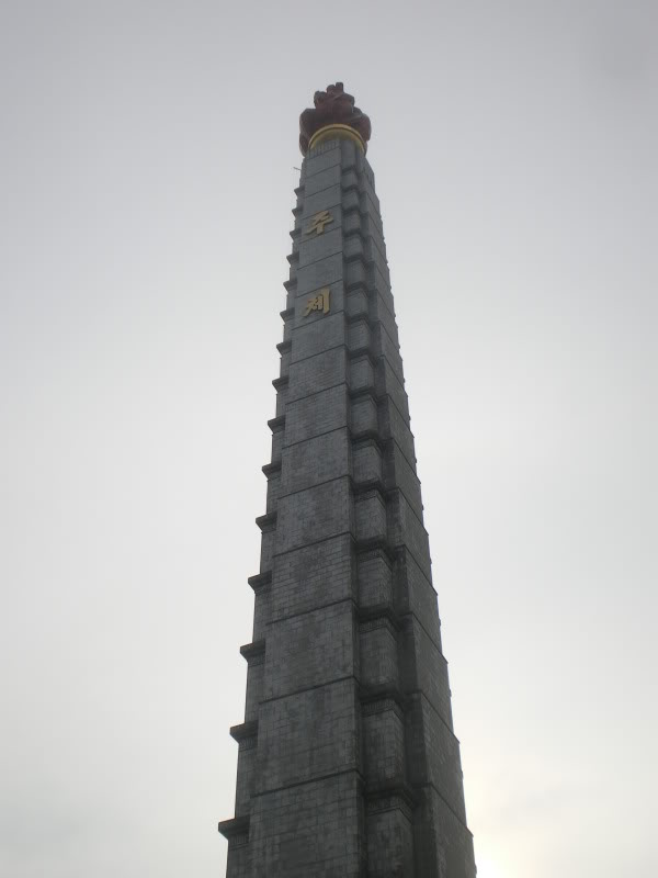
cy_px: 439
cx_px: 329
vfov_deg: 39.7
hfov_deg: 30.3
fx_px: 1217
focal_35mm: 48
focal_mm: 8.4
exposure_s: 1/400
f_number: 5.2
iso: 50
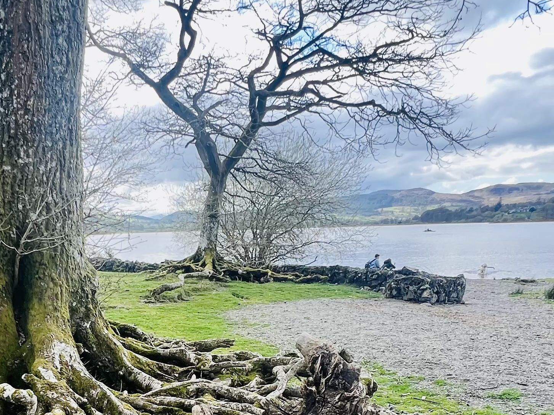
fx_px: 576
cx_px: 128
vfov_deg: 35.7
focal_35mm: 36
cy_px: 418
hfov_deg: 49.0
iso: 32
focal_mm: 1.57
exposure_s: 1/217
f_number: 1.8
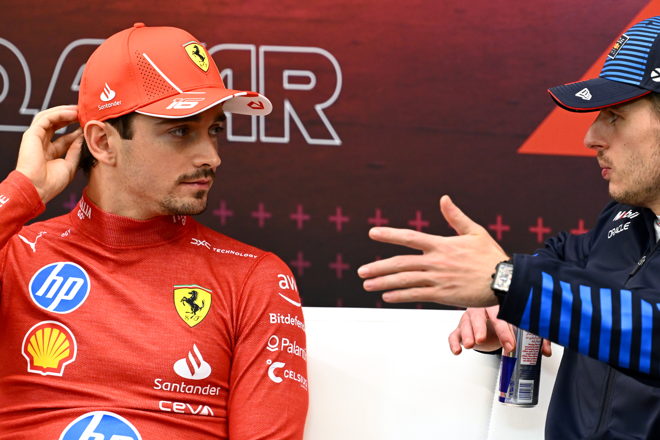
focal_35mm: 305
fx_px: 5591
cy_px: 272
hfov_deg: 6.8
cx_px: 376
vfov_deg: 4.5
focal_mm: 195
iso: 2000
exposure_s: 1/320
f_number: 4.5
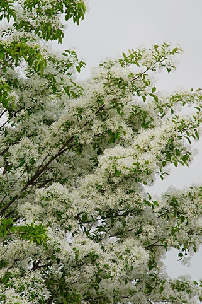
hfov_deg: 4.1
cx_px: 31
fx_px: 2837
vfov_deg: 6.1
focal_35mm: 337
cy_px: 146
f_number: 6.3
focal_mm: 135
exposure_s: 1/800
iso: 400
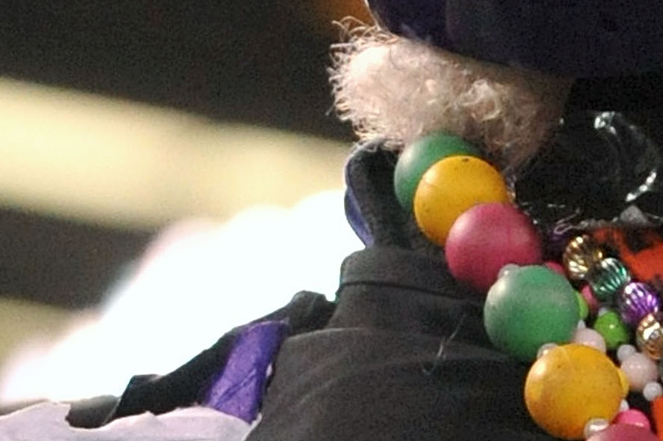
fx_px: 9295
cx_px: 1522
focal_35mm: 505
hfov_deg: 4.0
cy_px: 199
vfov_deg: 2.7
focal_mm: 105
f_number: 4
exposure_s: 1/1000
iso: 3200
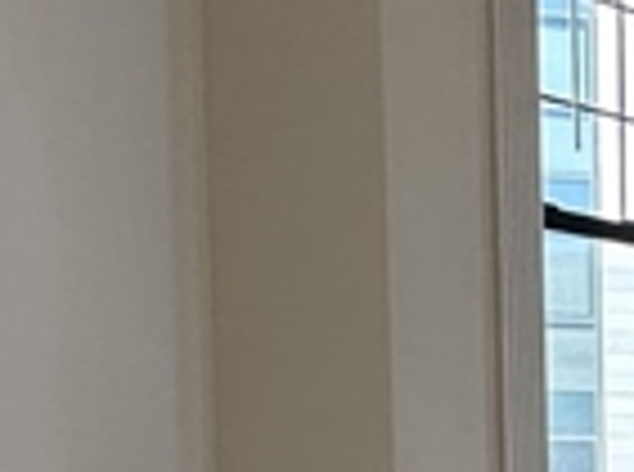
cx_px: 1412
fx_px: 1863
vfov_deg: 13.8
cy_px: 638
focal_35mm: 102
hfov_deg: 14.5
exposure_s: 1/121
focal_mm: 2.22
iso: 40
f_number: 2.2
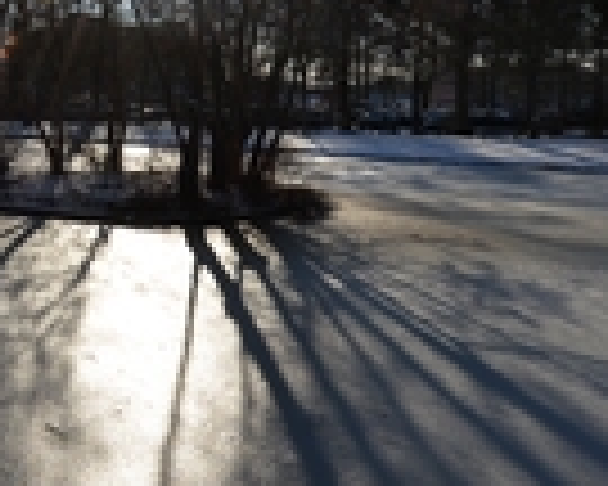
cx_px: -90
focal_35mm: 51
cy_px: 164
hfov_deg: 31.7
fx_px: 918
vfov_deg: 29.5
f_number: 11
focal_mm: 16
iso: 100
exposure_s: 1/500
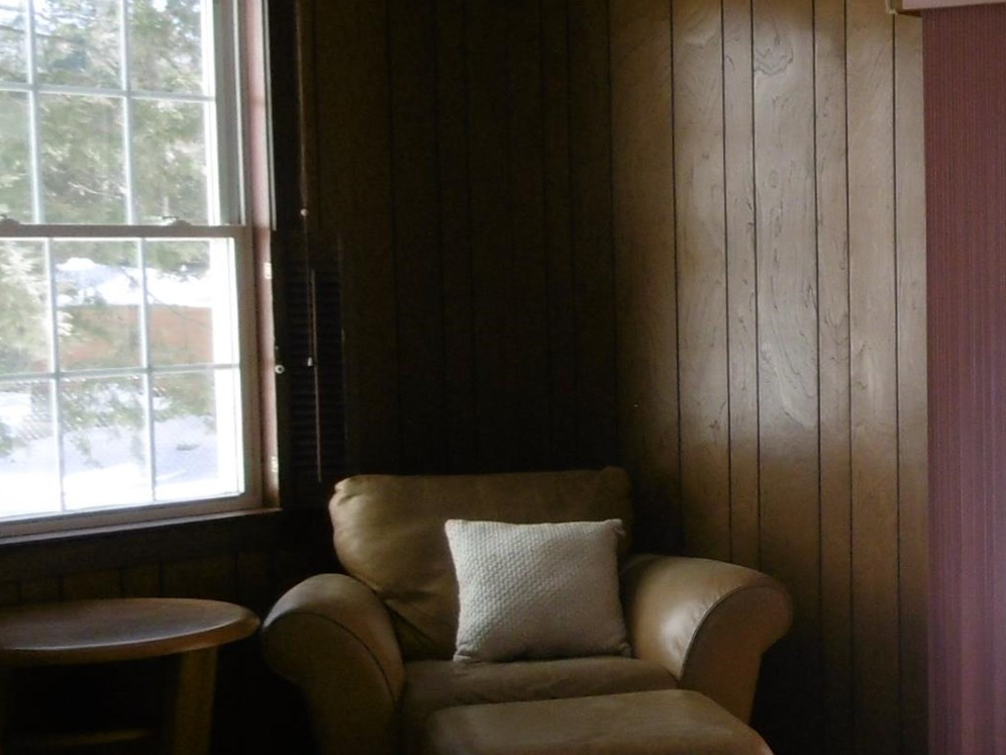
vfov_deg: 19.9
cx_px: 1143
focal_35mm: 74
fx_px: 2151
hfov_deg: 24.3
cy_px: 449
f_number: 3.1
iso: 100
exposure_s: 1/60
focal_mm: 4.3
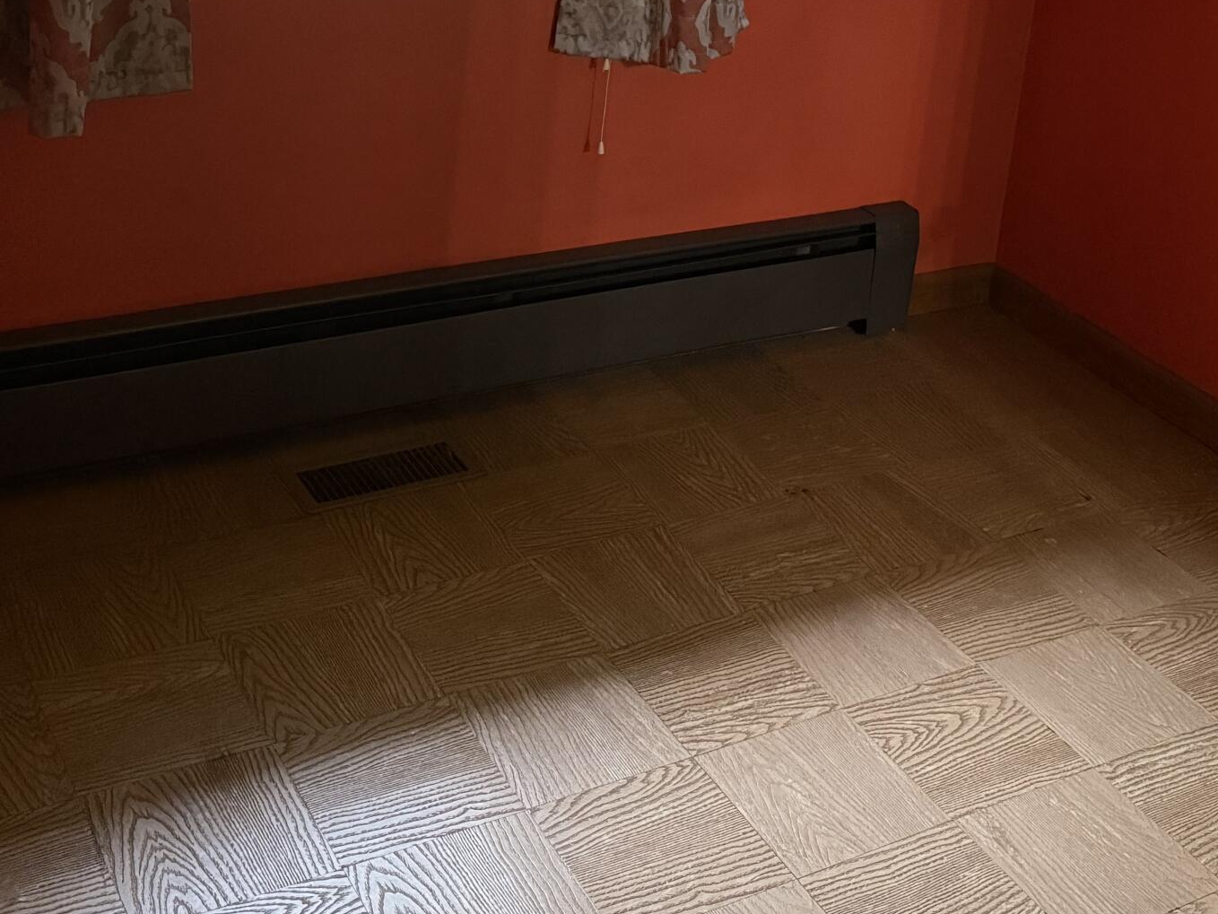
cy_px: -77
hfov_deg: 36.1
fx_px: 1865
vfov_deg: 25.6
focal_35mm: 53
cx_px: 700
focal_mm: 6.76
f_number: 1.78
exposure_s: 1/40
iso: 1000
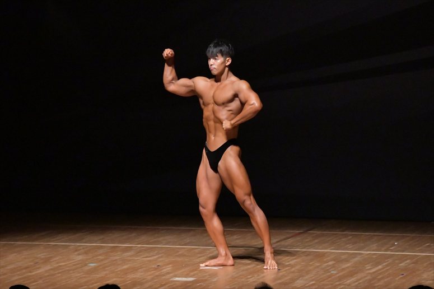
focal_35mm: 240
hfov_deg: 8.6
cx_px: 217
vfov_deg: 5.7
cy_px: 144
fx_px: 2892
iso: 12800
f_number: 5.6
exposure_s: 1/400
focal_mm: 160
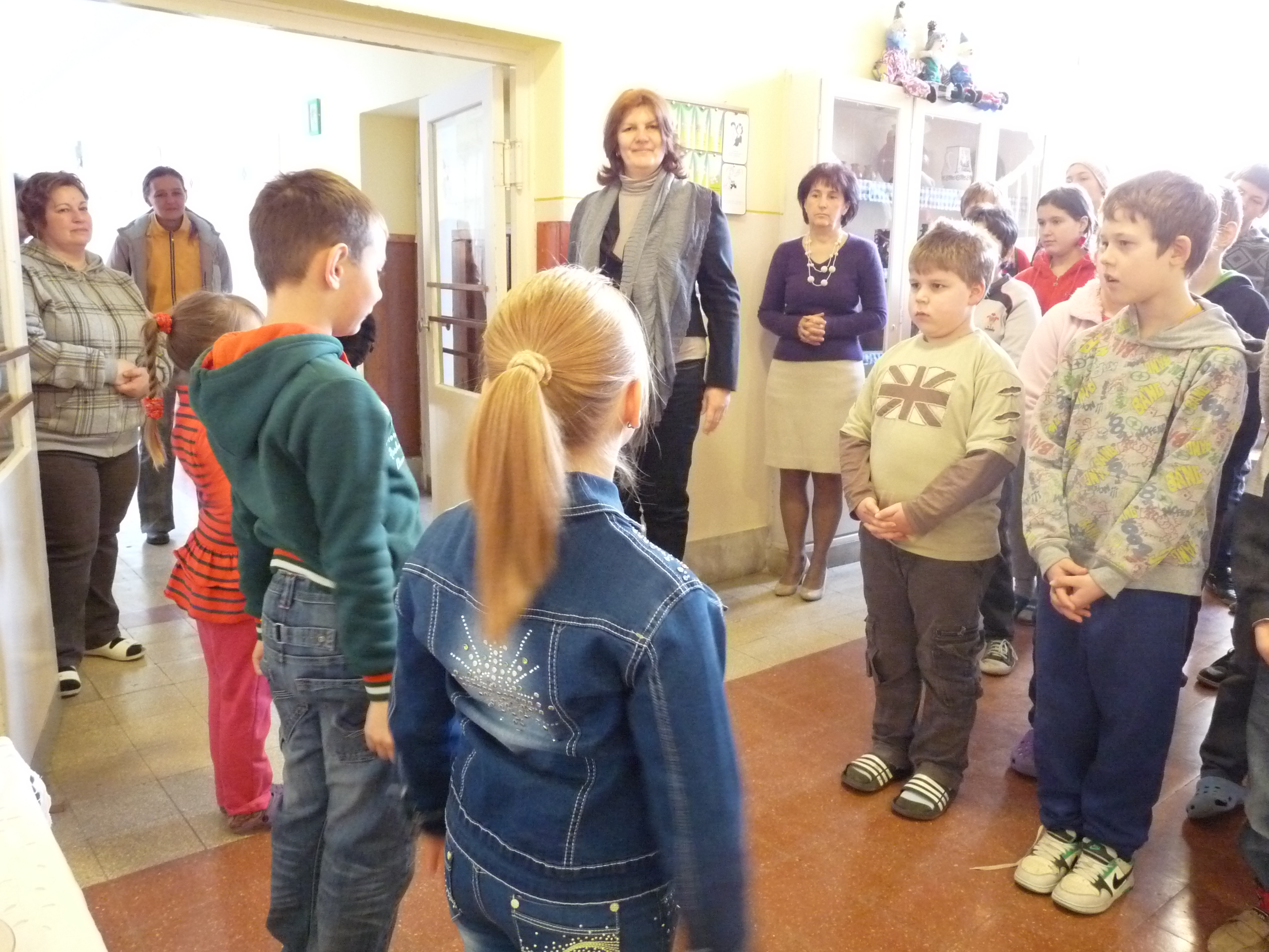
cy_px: 476
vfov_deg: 51.4
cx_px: 634
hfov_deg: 65.3
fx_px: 990
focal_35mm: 27
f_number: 2.8
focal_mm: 4.8
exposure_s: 1/15
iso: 800
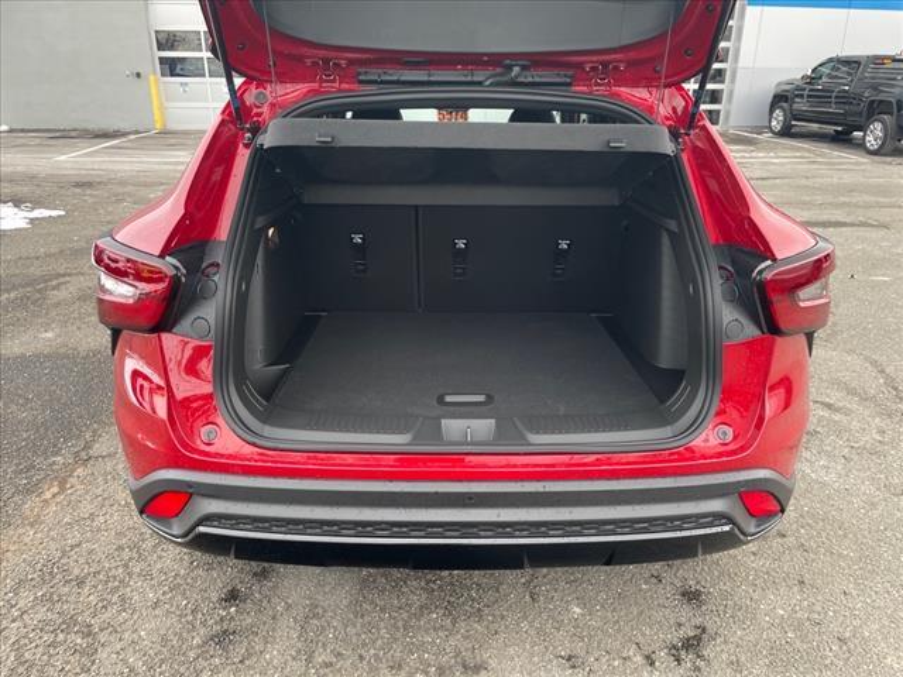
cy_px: 338
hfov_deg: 67.3
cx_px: 452
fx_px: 678
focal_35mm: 26
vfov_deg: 53.1
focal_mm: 4.2
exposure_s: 1/91
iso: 125
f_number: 1.6
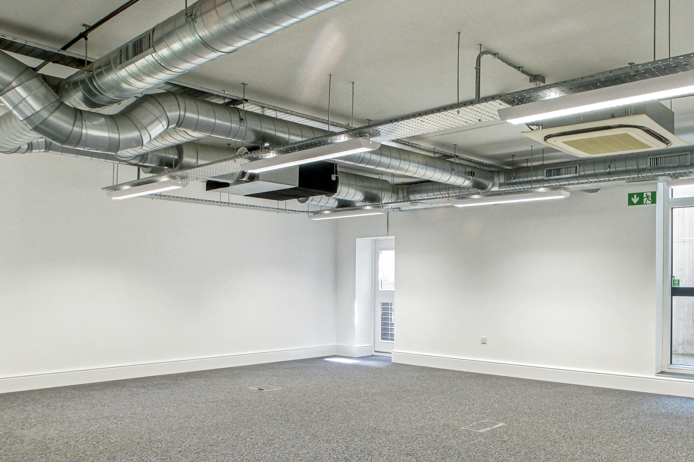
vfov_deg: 46.6
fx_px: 537
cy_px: 223
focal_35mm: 28
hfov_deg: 61.5
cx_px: 532
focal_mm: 11
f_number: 10
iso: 400
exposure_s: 1/5
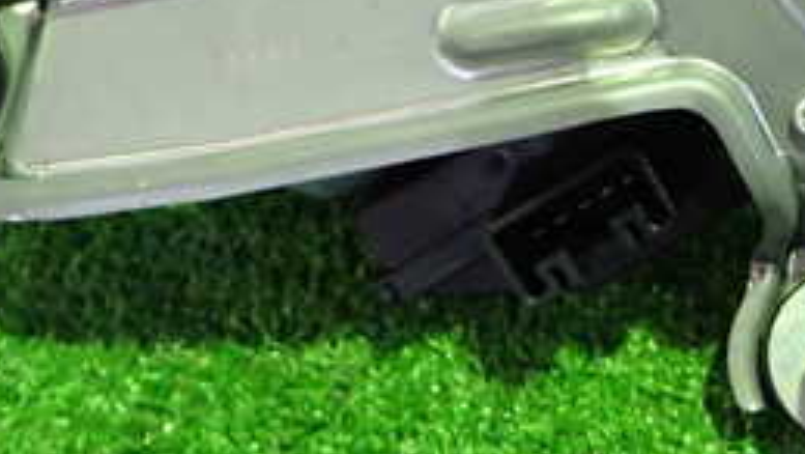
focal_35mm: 63
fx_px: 1345
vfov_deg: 18.8
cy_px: 37
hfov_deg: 32.0
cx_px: 690
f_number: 2
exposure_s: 1/50
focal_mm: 4.5
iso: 1000
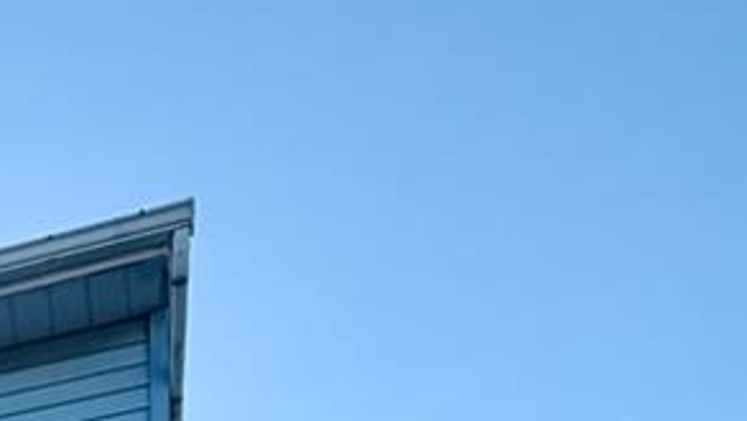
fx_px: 1545
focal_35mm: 78
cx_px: -577
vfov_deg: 11.1
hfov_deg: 20.1
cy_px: 1192
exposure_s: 1/475
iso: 64
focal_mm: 2.22
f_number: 2.2
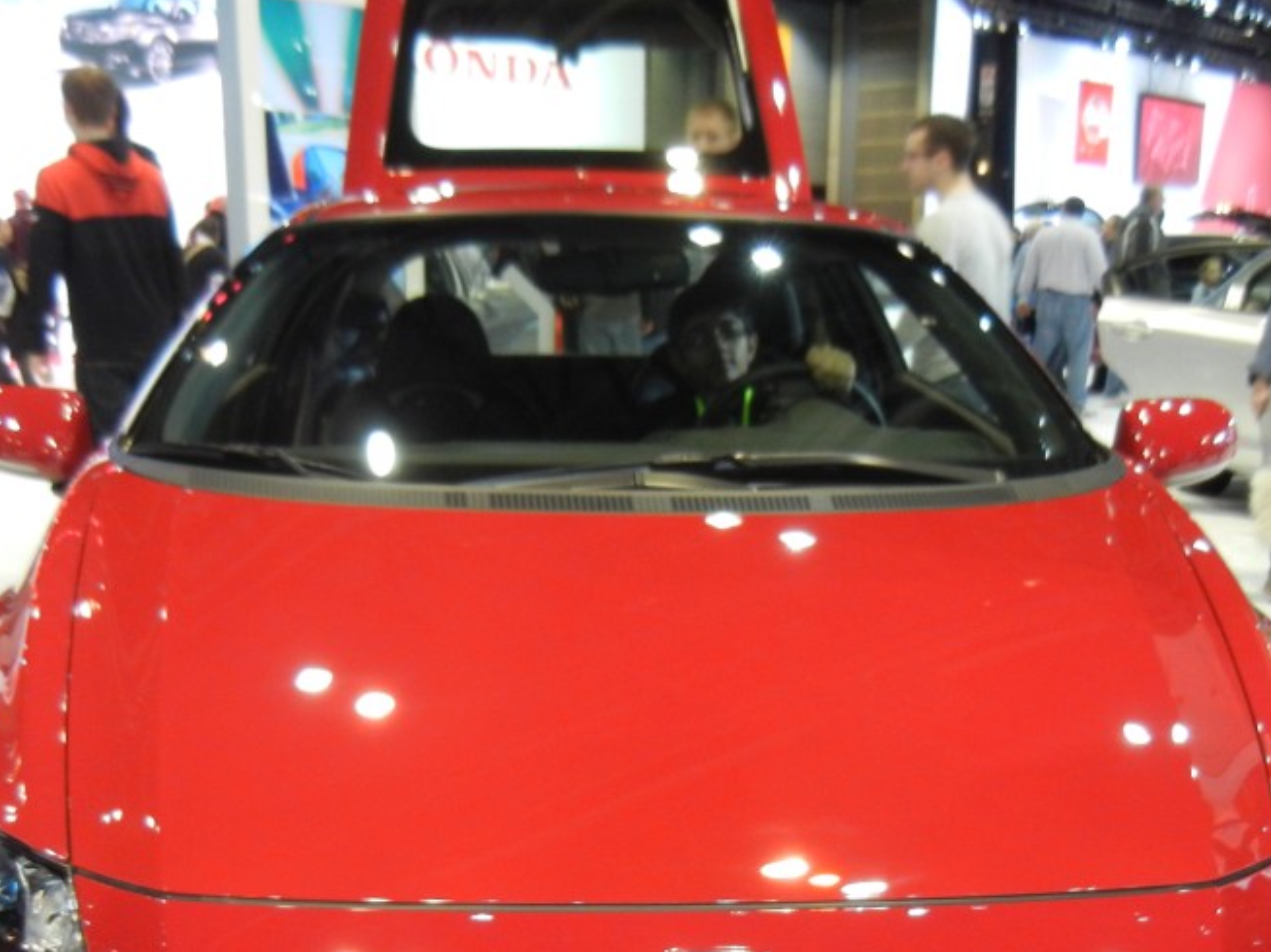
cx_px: 632
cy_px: 734
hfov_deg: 40.4
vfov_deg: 30.3
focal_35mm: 47
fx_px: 1725
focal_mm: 5.4
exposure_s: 1/31.2
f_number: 3.5
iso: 400
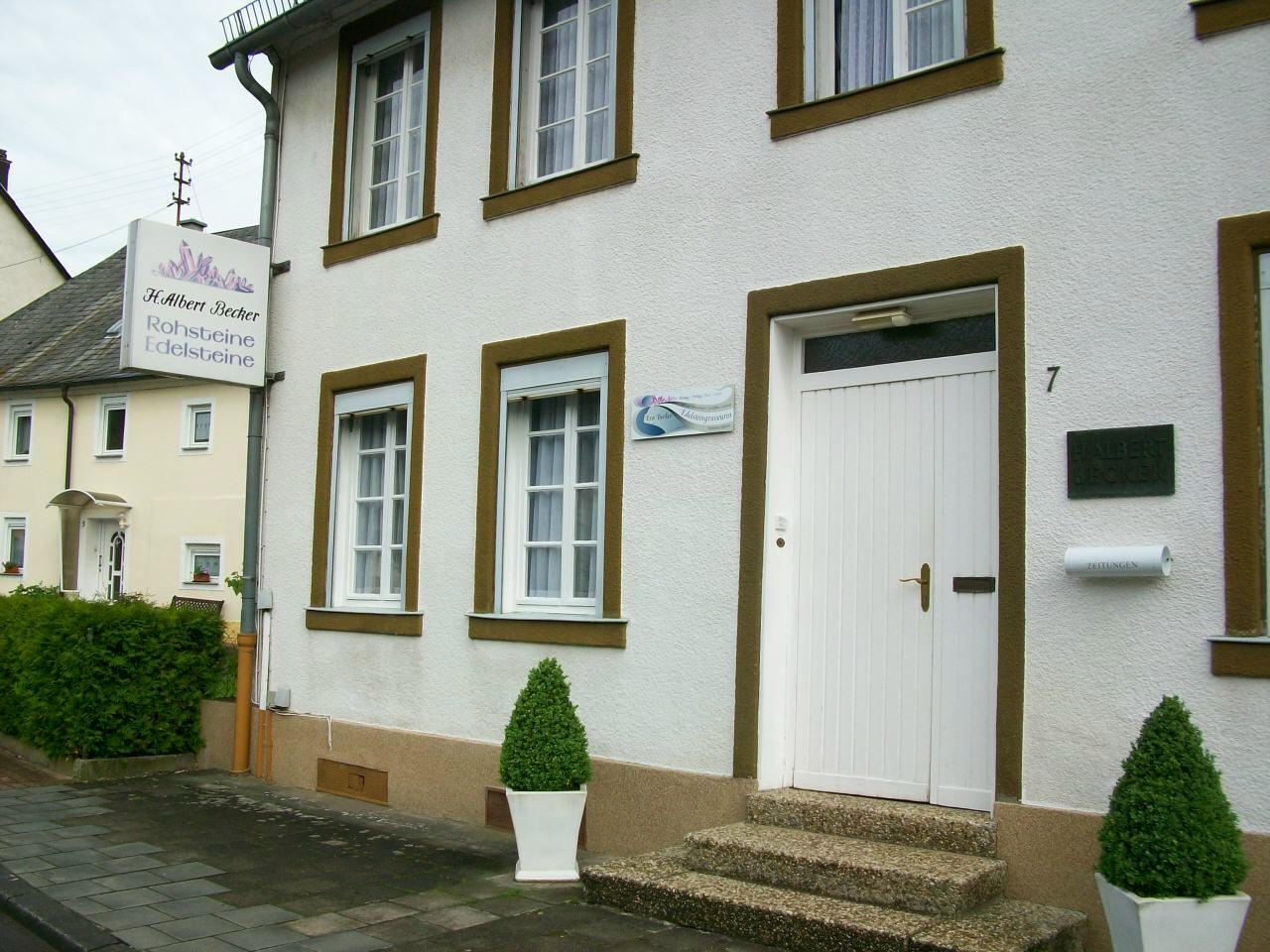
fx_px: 1247
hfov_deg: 54.0
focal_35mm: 34
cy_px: 476
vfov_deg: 41.8
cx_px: 635
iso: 80
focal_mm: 5.7
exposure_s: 1/255
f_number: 5.5
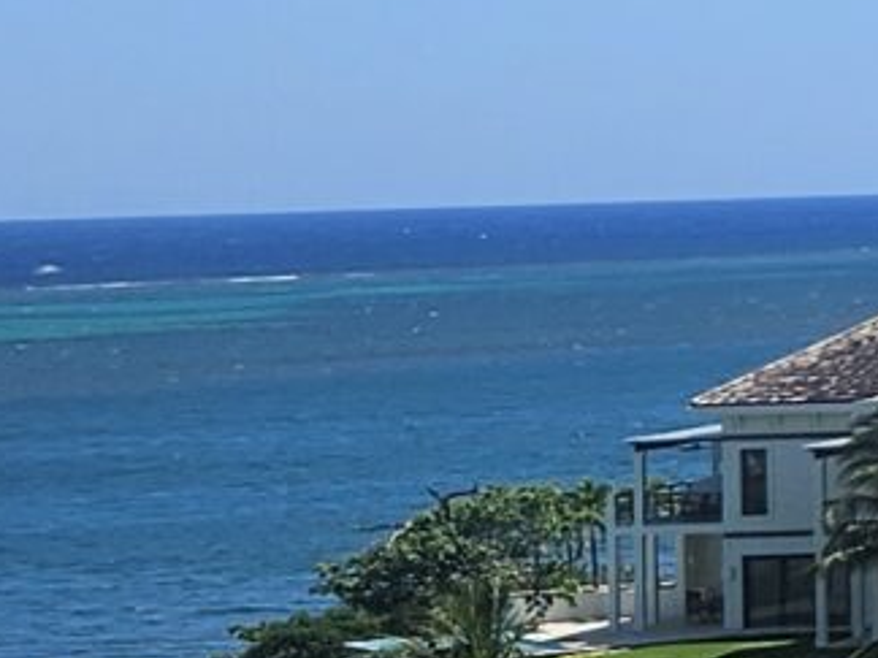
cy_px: 43
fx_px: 4616
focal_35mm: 182
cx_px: 2368
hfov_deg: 9.3
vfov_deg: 8.1
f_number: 1.8
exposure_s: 1/3540
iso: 25
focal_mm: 5.4
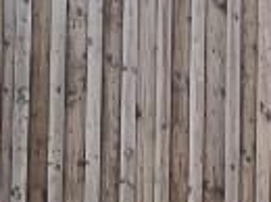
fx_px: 1539
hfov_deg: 8.0
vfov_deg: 7.0
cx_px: 911
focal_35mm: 197
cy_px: 533
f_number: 1.6
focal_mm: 5.1
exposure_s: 1/575
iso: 32
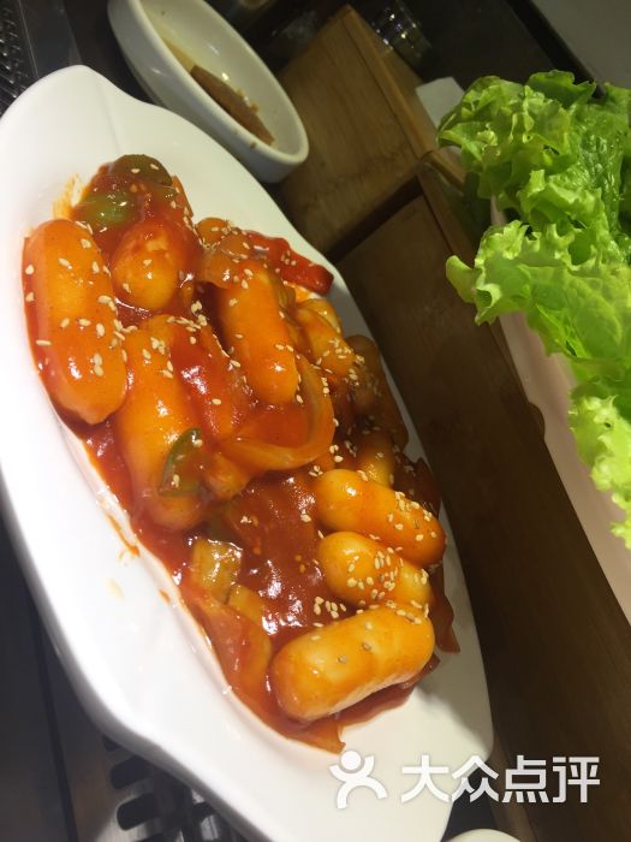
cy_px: 421
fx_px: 705
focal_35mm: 29
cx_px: 316
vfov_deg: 61.7
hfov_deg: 48.2
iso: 32
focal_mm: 4.15
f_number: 2.2
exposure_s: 1/100
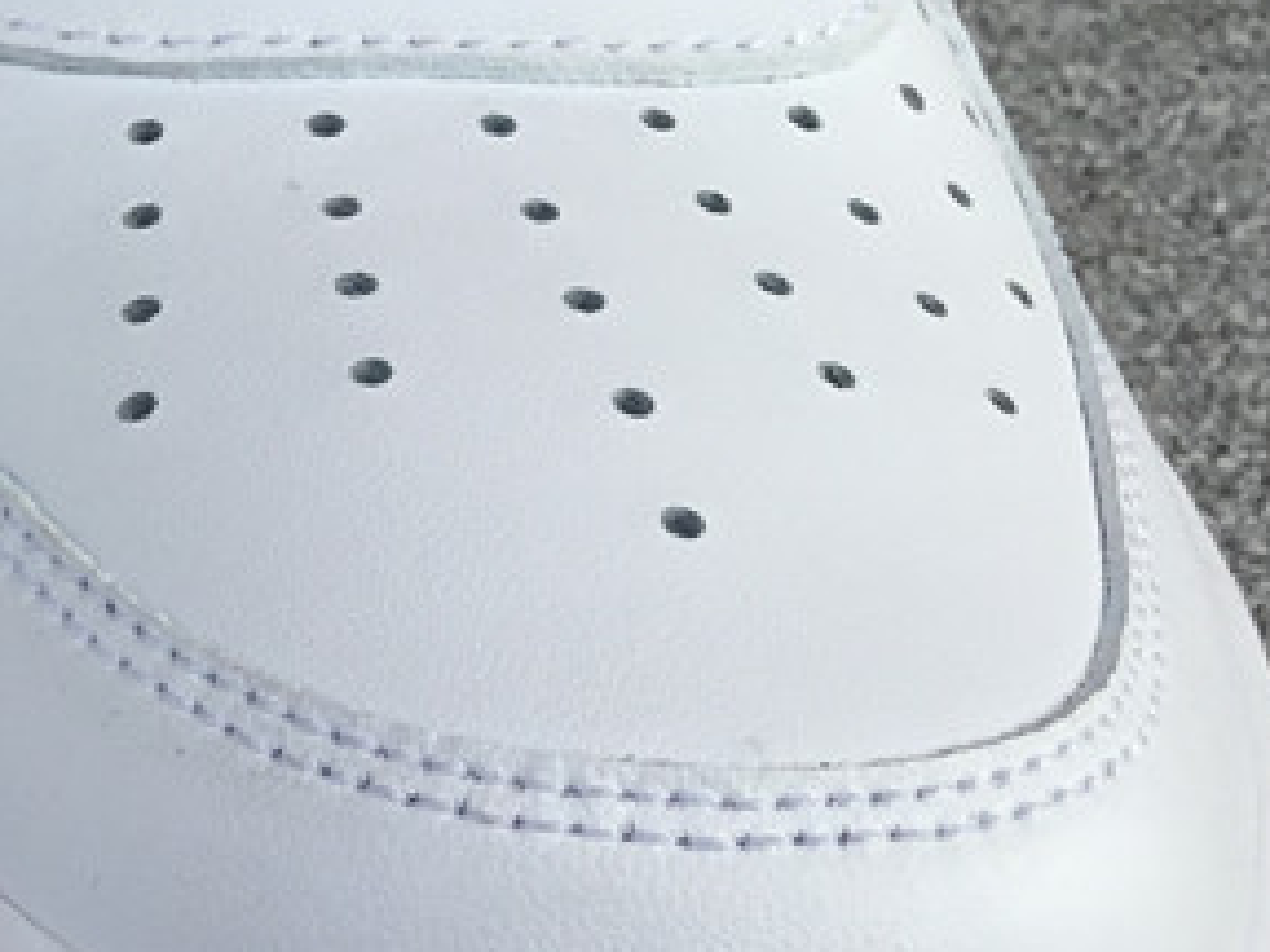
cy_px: 333
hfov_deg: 18.8
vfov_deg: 15.2
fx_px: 3559
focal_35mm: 97
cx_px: -384
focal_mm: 3.3
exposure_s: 1/776
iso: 25
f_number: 2.4
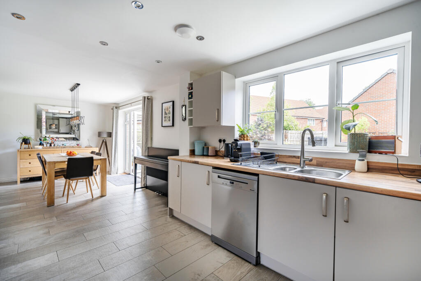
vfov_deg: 77.3
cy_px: 140
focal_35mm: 15
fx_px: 175
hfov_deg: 100.4
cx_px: 210
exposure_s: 1/13
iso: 100
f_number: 8
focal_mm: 15
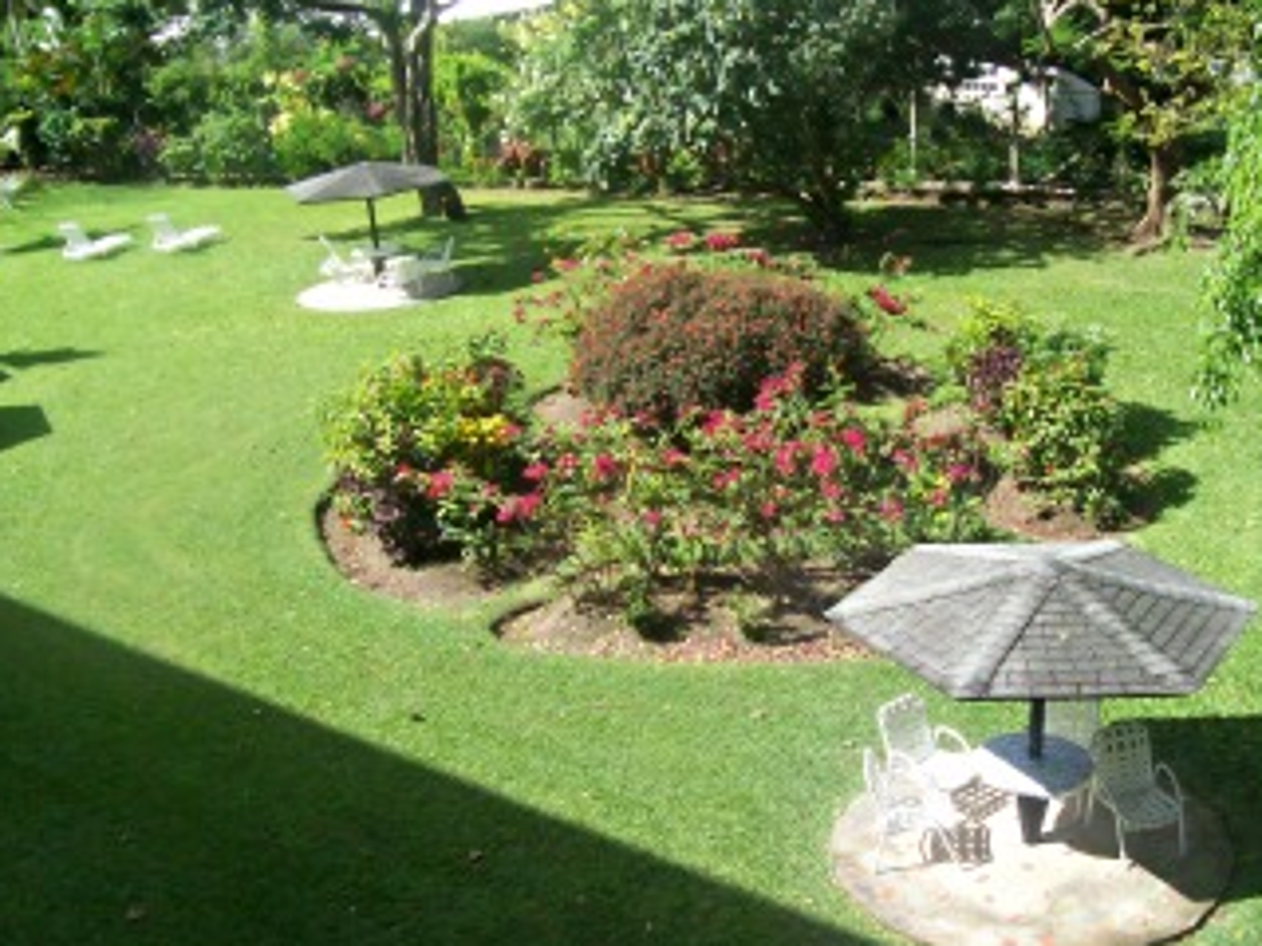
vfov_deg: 32.2
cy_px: 497
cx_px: 706
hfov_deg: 42.0
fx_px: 1641
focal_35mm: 45
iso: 80
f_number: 4.8
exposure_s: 1/260
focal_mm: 6
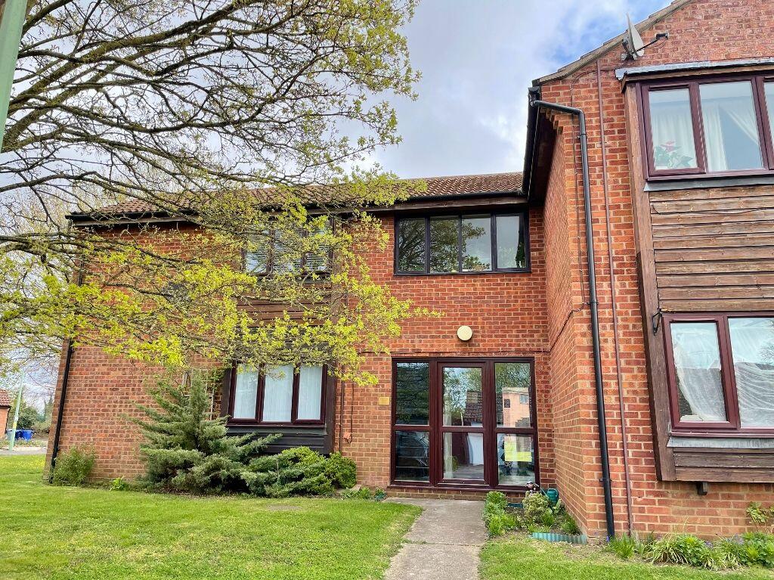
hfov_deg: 67.3
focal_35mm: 26
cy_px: 290
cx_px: 387
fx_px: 581
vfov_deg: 53.0
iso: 32
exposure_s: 1/842
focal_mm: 4.2
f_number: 1.6
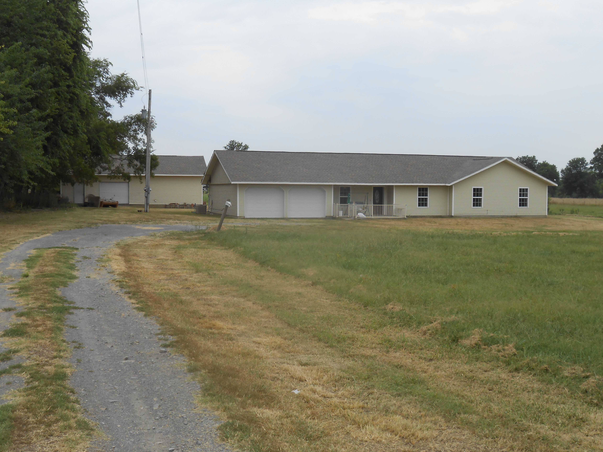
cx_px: 302
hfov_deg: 42.9
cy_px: 226
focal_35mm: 44
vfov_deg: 32.9
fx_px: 766
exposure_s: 1/320
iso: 80
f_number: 4.5
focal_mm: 7.8
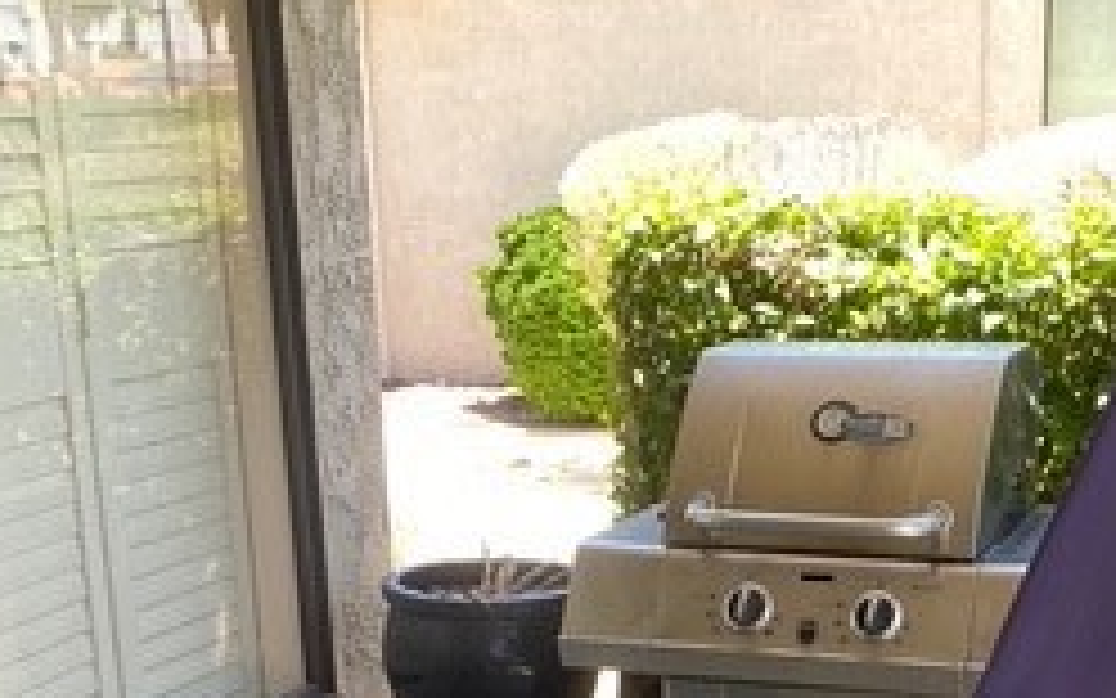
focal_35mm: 71
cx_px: 706
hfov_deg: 28.9
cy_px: 892
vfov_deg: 17.3
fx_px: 2159
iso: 50
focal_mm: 4.25
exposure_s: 1/122
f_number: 1.8
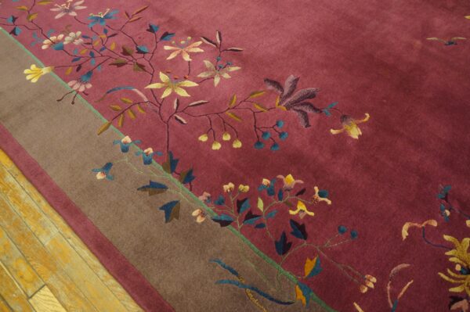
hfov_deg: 67.4
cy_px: 156
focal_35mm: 27
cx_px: 235
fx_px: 352
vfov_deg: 47.9
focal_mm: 18
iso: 1250
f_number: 4
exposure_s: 1/60
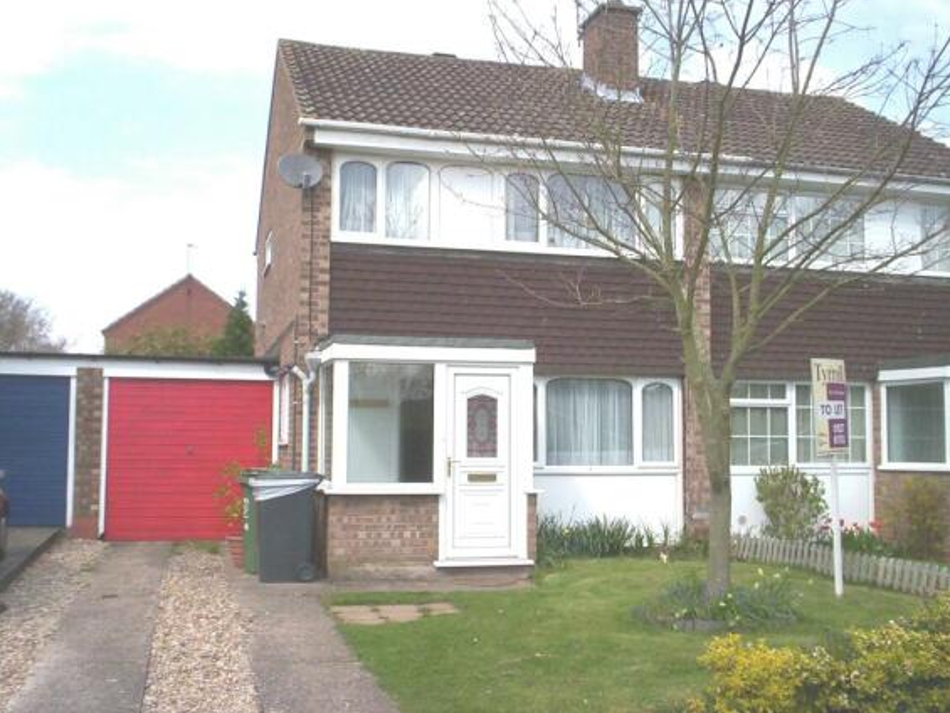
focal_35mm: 39
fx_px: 1071
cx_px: 483
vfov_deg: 36.8
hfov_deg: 47.9
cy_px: 354
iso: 100
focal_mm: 4.99
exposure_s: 1/890
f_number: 4.5
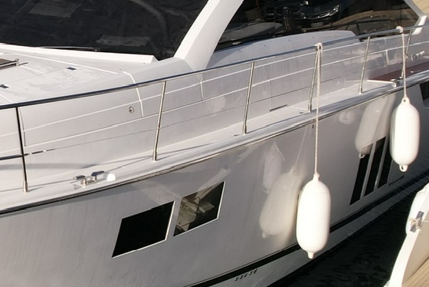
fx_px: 668
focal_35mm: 56
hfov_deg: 31.3
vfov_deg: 24.2
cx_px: -51
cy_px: 158
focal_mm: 8.38
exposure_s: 1/90
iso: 100
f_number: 2.8
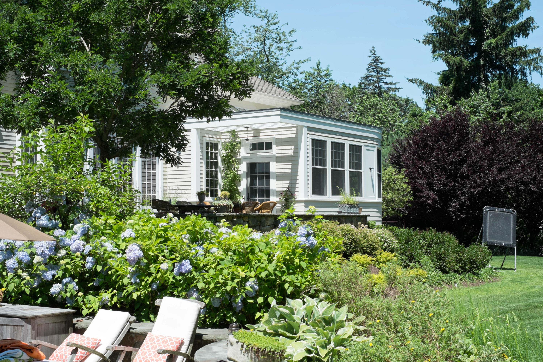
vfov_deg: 25.5
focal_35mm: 53
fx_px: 799
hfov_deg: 37.5
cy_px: 181
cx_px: 272
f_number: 10
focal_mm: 35
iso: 200
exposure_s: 1/125
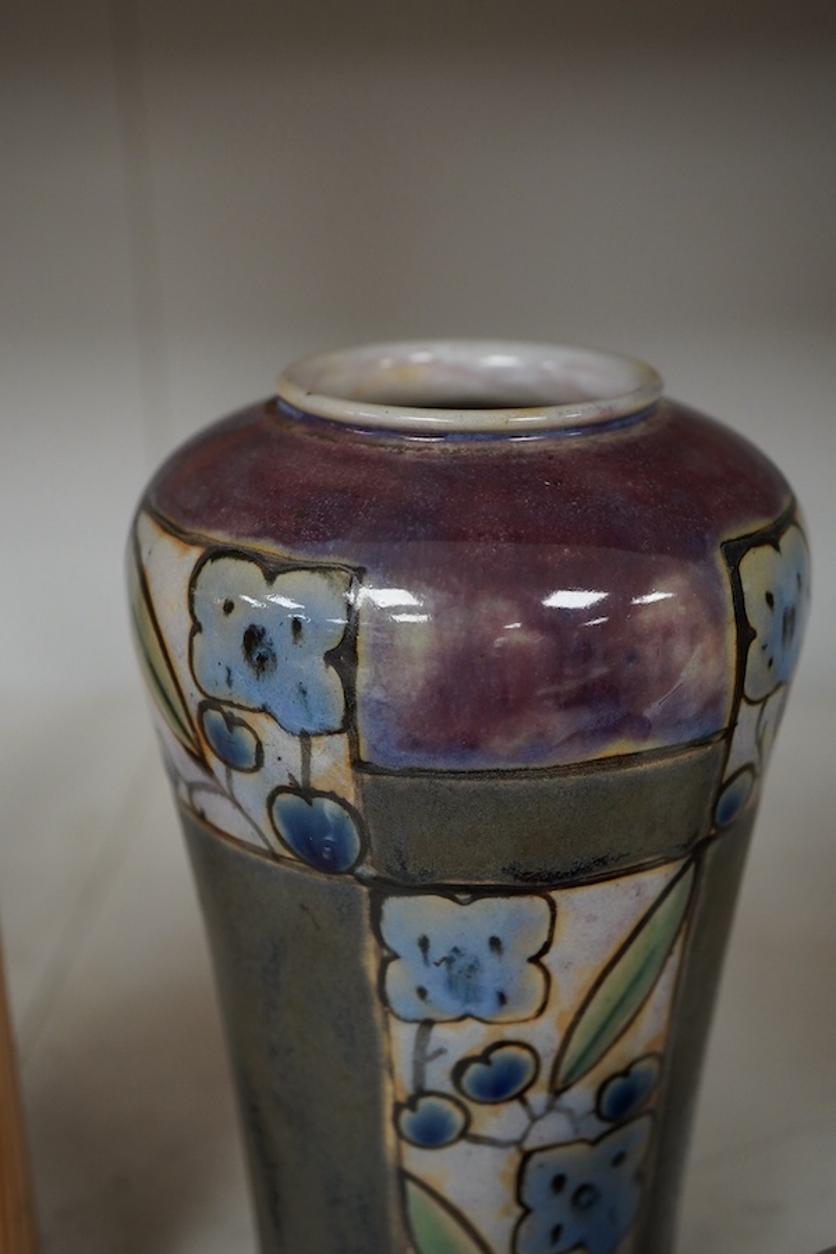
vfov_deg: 43.6
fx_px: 1567
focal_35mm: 45
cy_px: 627
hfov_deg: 29.9
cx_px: 418
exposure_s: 1/125
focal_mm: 30
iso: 1250
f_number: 7.1
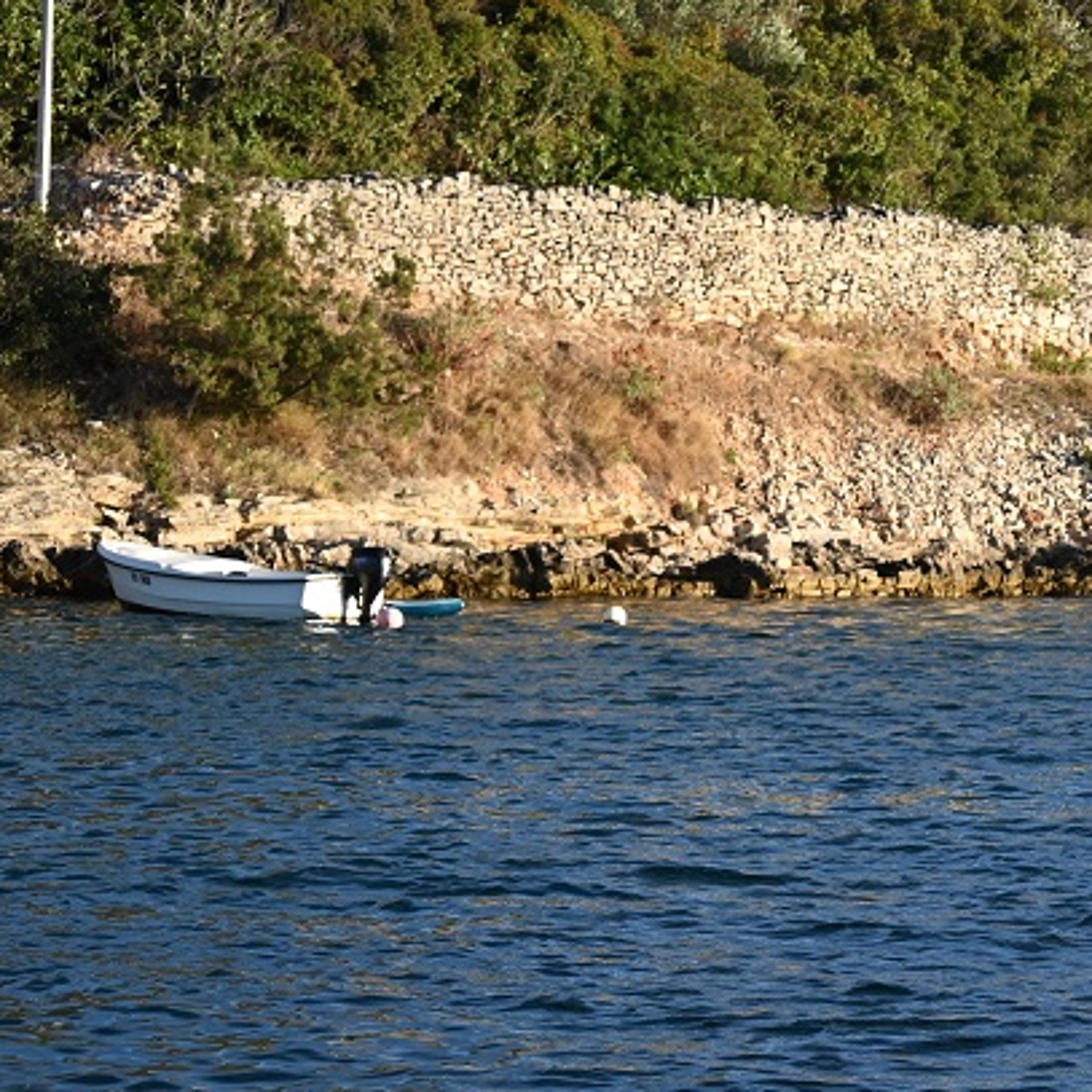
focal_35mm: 190
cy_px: 39
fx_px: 6781
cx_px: 1570
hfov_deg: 9.0
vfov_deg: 9.2
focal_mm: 70
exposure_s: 1/500
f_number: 5.6
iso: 160
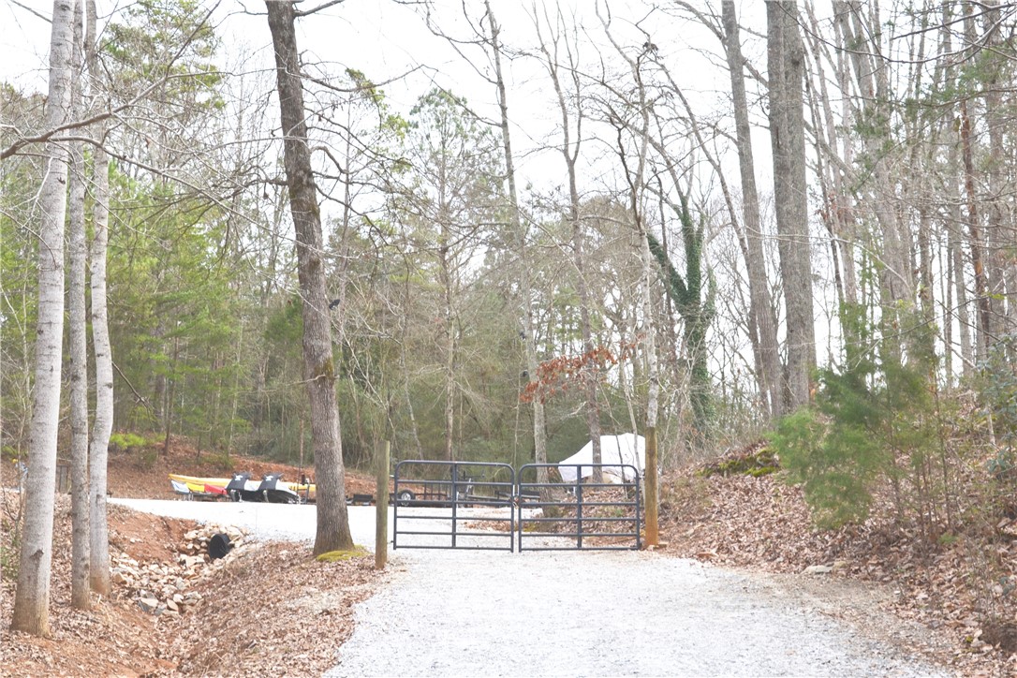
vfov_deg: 23.8
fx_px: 1610
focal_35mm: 57
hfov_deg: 35.1
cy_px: 339
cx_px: 508
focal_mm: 38
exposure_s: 1/125
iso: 140
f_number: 8
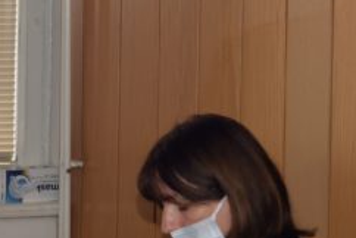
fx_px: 1535
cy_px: 145
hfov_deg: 12.7
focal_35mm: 155
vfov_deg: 8.9
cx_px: -137
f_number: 4
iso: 100
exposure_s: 1/100
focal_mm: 50
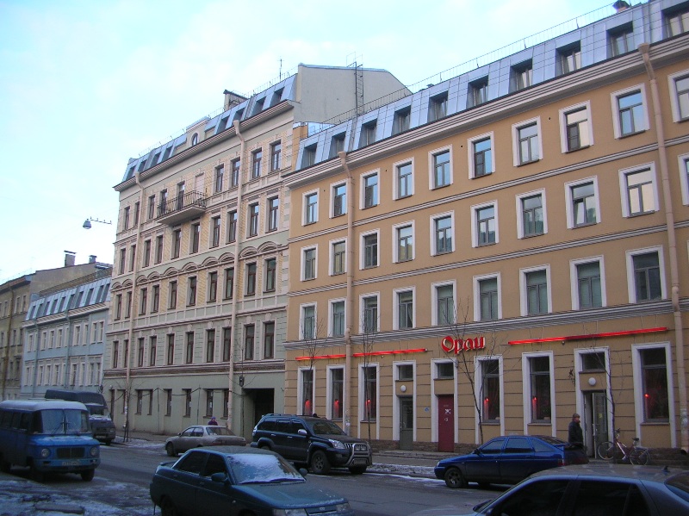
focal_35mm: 35
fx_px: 696
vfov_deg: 40.7
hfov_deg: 52.7
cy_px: 258
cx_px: 344
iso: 50
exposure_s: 1/52.2
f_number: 2.8
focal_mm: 5.8
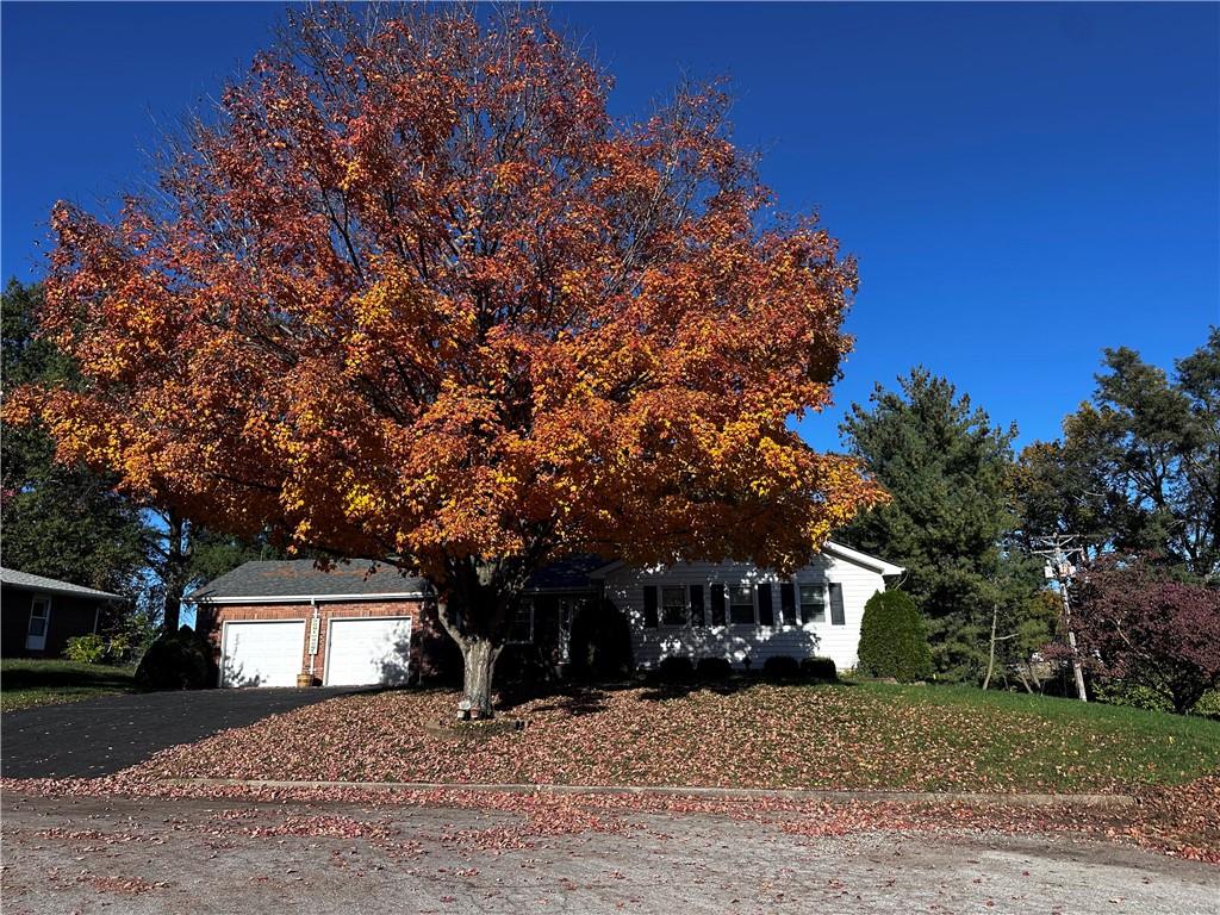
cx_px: 610
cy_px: 458
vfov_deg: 56.8
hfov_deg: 71.6
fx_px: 846
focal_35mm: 24
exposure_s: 1/2882
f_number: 1.78
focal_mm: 6.86
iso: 80
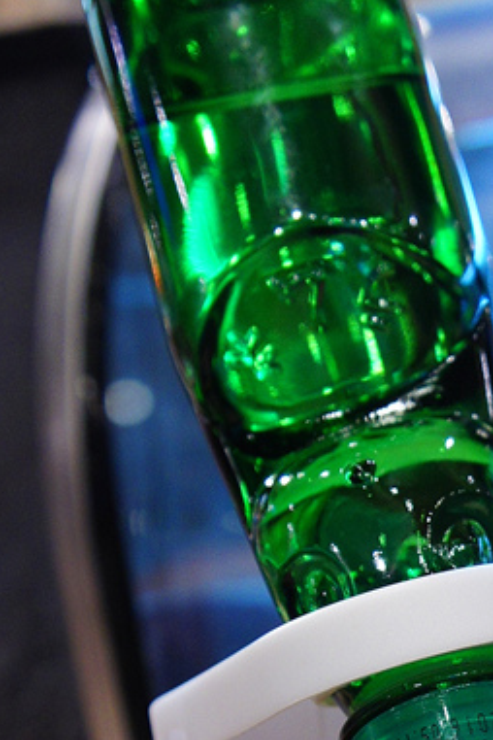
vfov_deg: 19.8
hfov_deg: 13.5
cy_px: 742
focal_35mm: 100
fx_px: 2054
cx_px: 481
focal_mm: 26
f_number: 4
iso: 800
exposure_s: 1/100
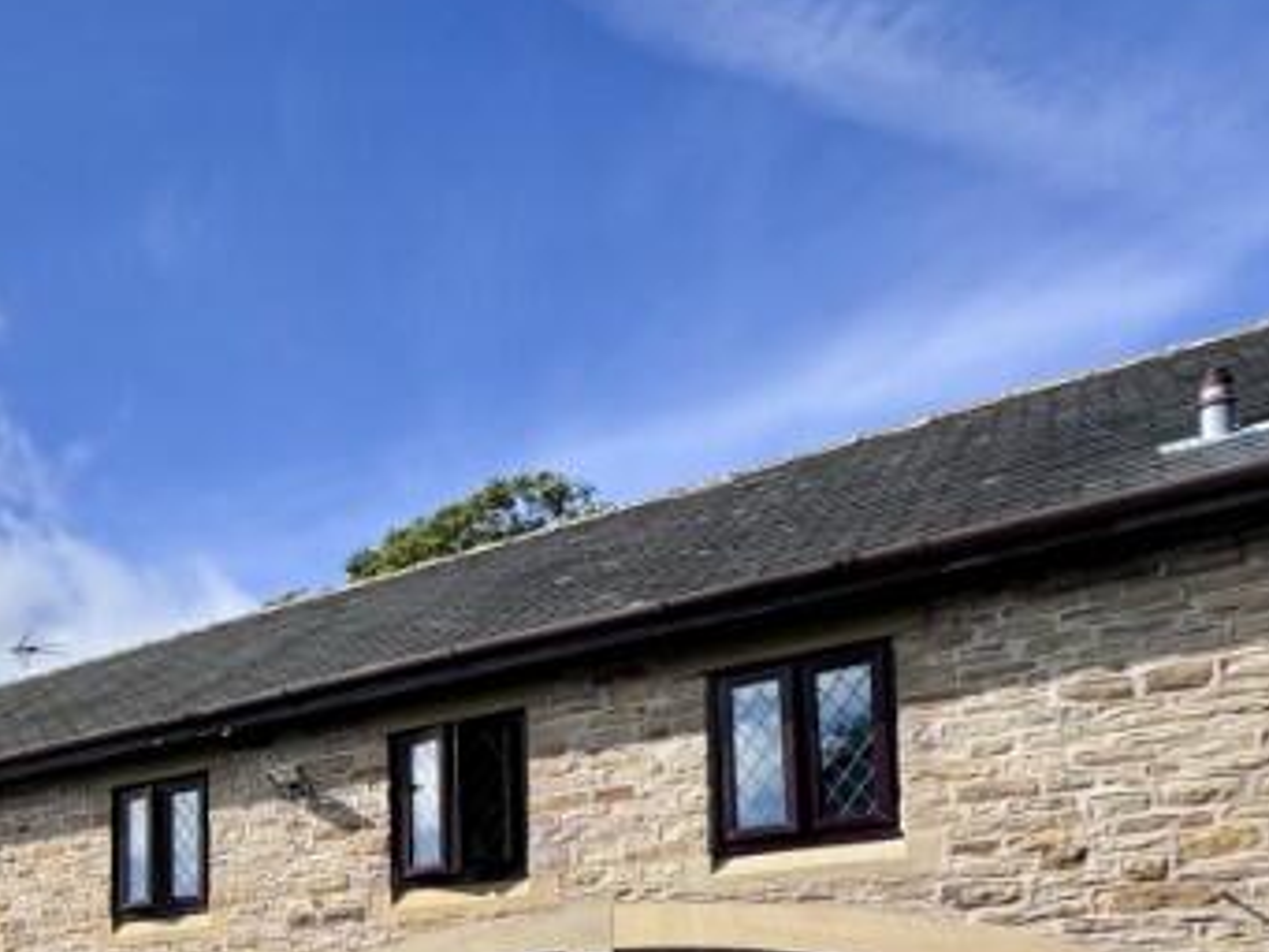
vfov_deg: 35.4
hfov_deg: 38.3
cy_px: 1023
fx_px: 1284
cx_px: -270
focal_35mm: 35
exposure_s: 1/1420
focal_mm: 2.22
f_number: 2.2
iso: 40
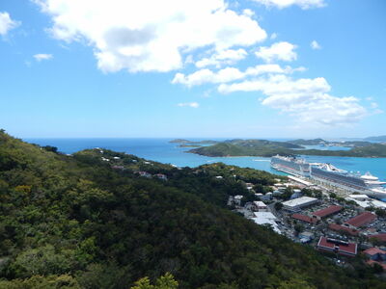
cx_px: 193
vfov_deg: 61.1
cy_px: 144
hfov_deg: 76.4
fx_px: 245
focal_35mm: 22
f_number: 6
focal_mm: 4
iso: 125
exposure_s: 1/400
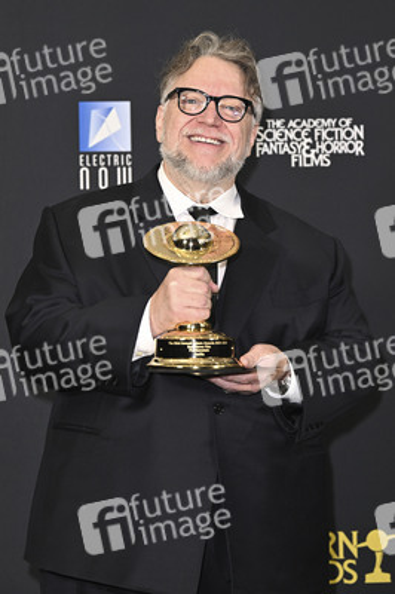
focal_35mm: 89
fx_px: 1467
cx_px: 198
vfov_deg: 22.9
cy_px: 297
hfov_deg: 15.3
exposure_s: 1/320
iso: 2000
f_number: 5
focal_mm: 89
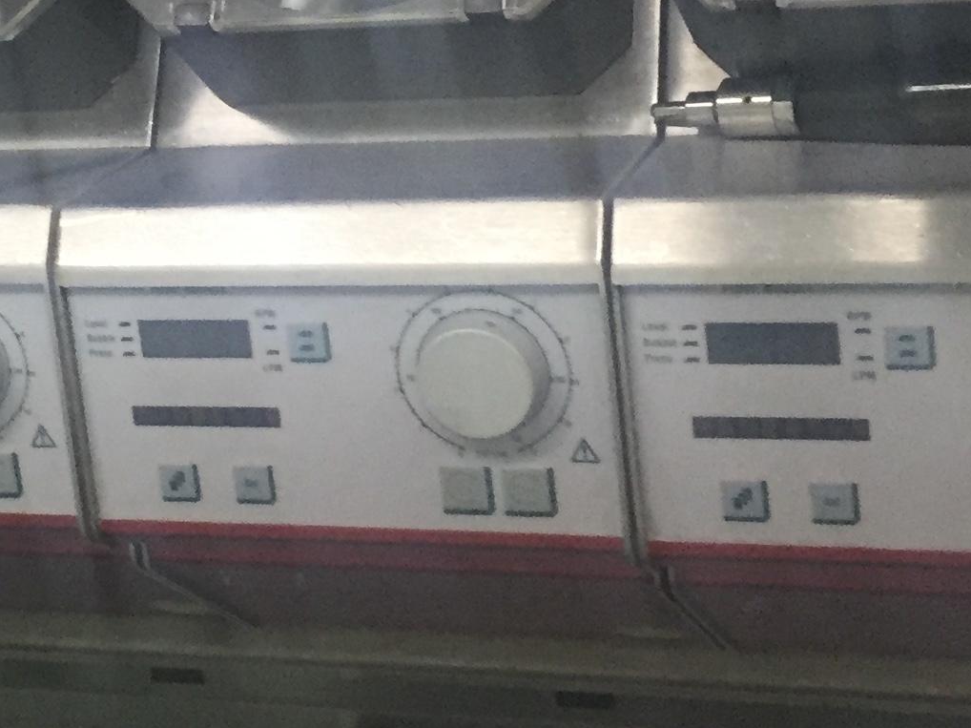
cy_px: 52
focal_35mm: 93
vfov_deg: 15.7
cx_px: 30
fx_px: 2608
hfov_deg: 20.5
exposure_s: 1/30
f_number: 2.2
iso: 160
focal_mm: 4.15
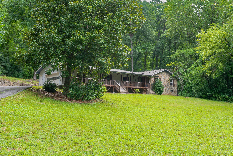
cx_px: 116
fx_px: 227
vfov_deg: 37.9
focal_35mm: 35
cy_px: 78
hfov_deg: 54.4
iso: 320
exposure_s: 1/60
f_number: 7.1
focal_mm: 35
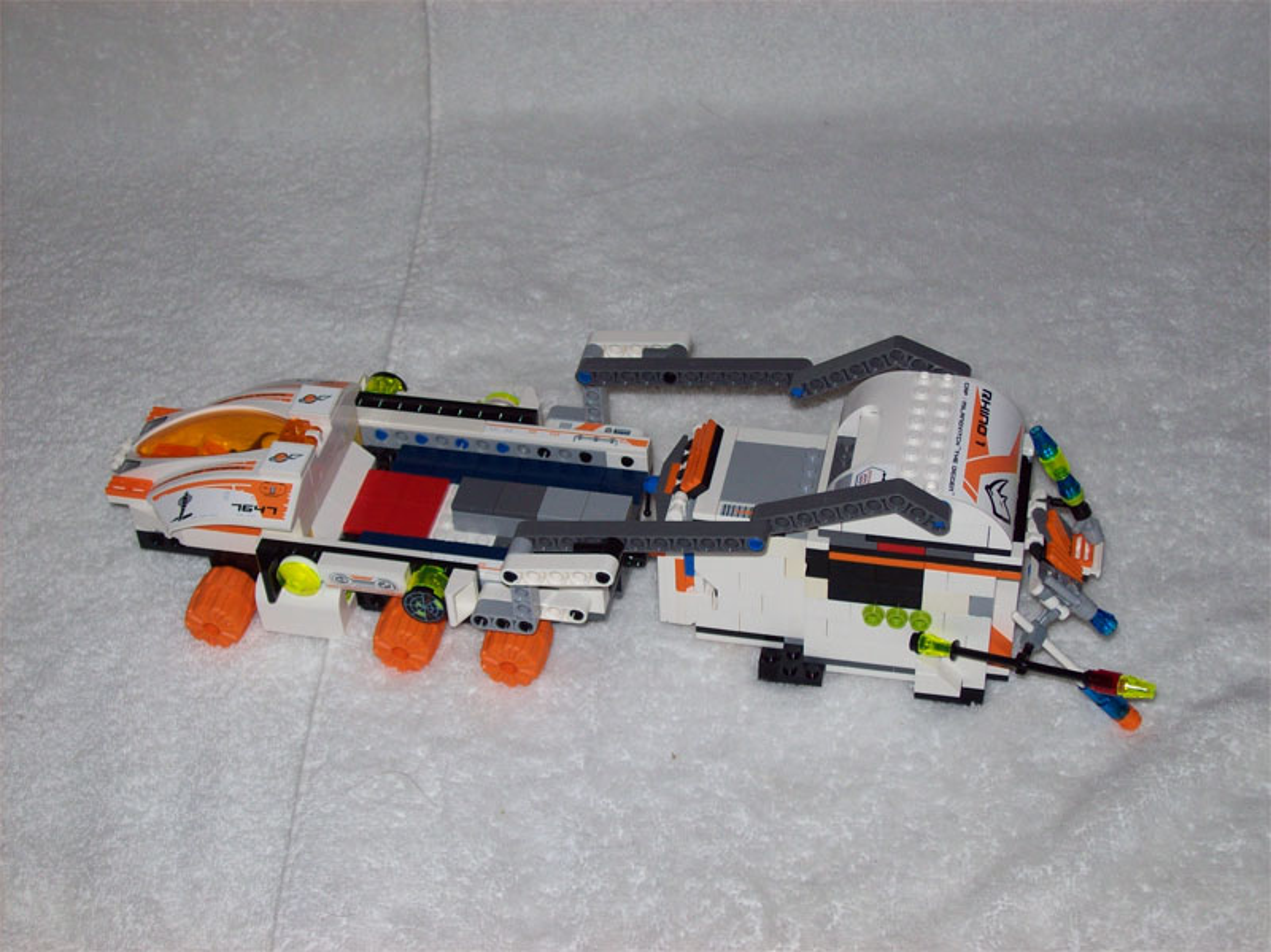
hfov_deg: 34.4
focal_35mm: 56
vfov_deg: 26.1
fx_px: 2055
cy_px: 476
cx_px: 636
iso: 80
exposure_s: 1/84.5
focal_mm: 9.4
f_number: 3.4
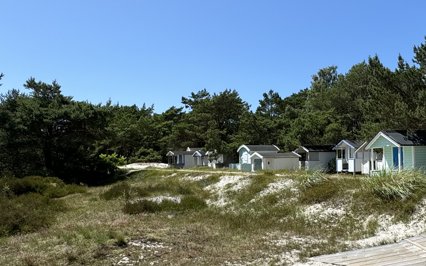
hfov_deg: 55.4
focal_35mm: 34
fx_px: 395
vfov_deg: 37.2
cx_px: 287
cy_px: 157
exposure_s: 1/1927
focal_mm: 2.22
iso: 50
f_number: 2.2
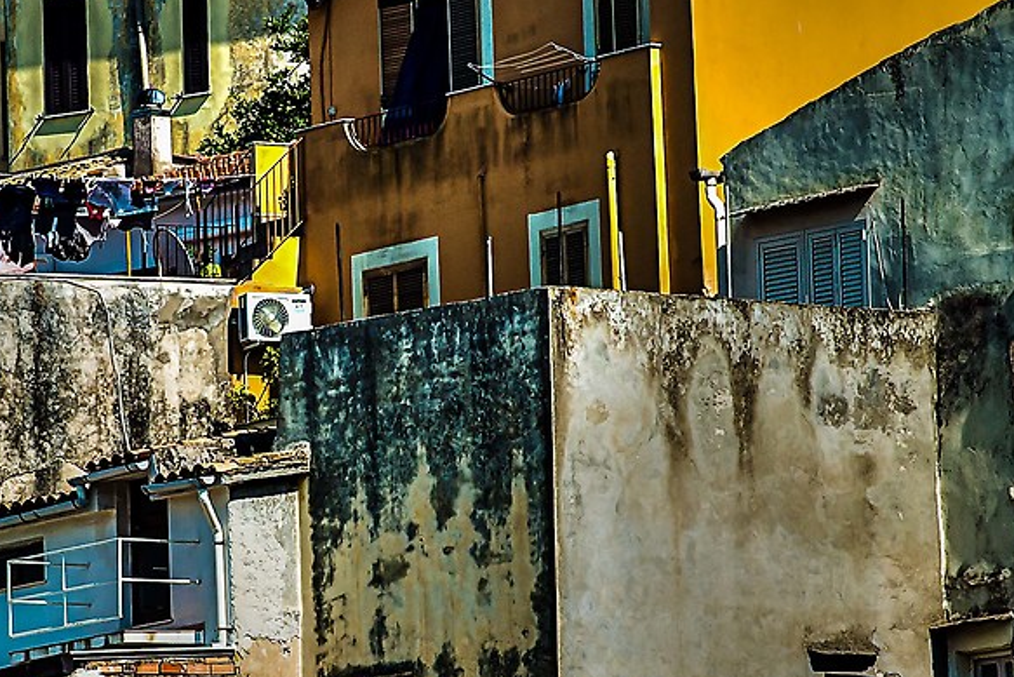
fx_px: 12762
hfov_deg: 4.5
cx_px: 336
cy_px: 482
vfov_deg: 3.0
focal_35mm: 453
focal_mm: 110
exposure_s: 1/200
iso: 200
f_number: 14
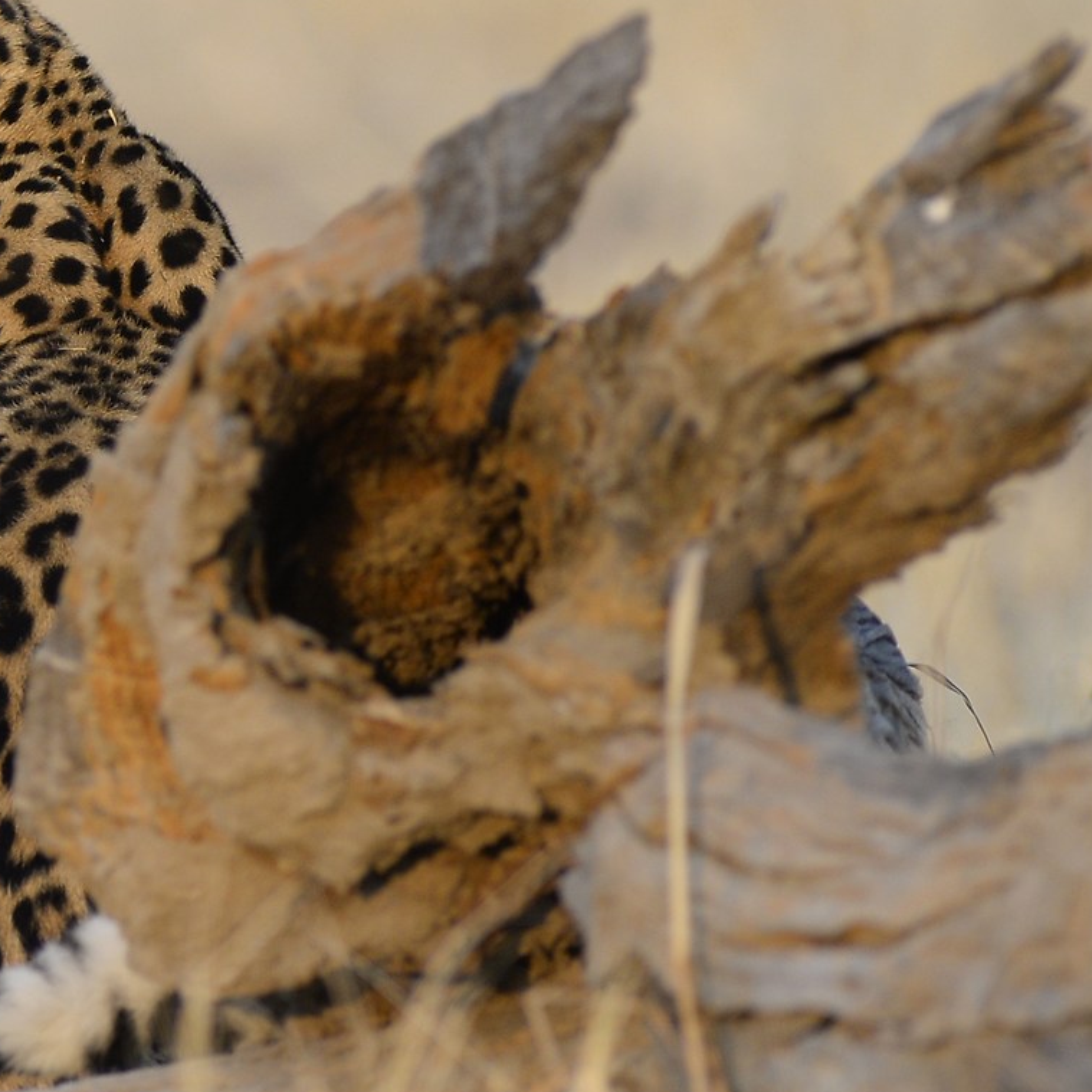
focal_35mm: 1610
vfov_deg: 1.1
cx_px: -505
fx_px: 57461
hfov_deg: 1.1
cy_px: 96
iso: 1000
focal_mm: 600
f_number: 6.3
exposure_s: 1/1250
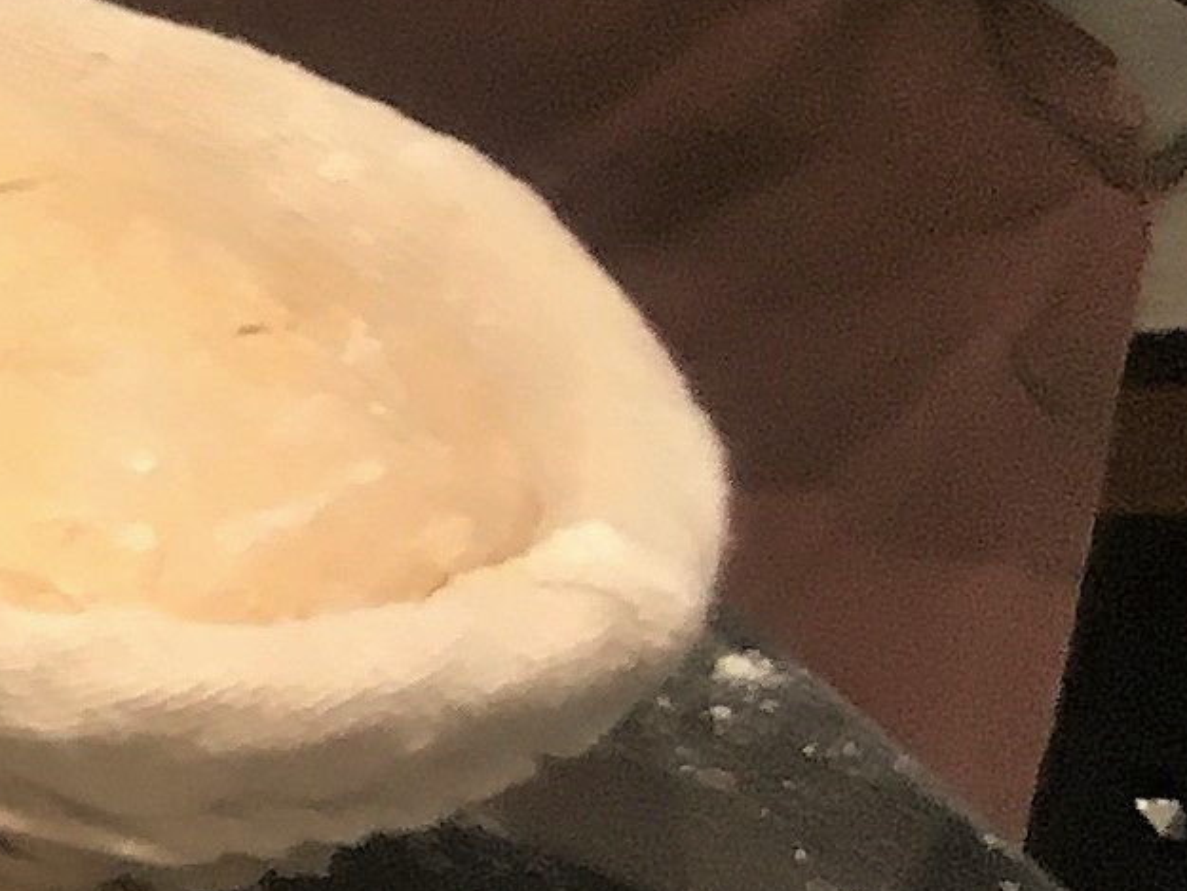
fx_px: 6414
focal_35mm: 187
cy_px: -1501
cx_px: -2613
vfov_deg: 7.3
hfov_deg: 8.5
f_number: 2.2
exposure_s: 1/33
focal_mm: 4.15
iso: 64
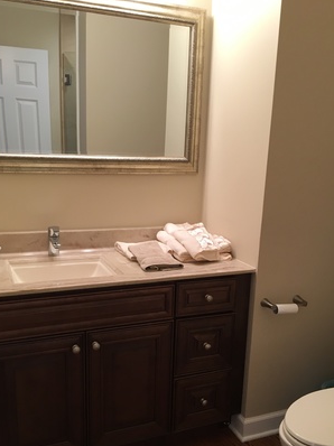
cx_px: 174
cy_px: 266
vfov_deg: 52.3
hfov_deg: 40.7
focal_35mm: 35
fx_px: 451
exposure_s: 1/30
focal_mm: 4.15
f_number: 2.2
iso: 64
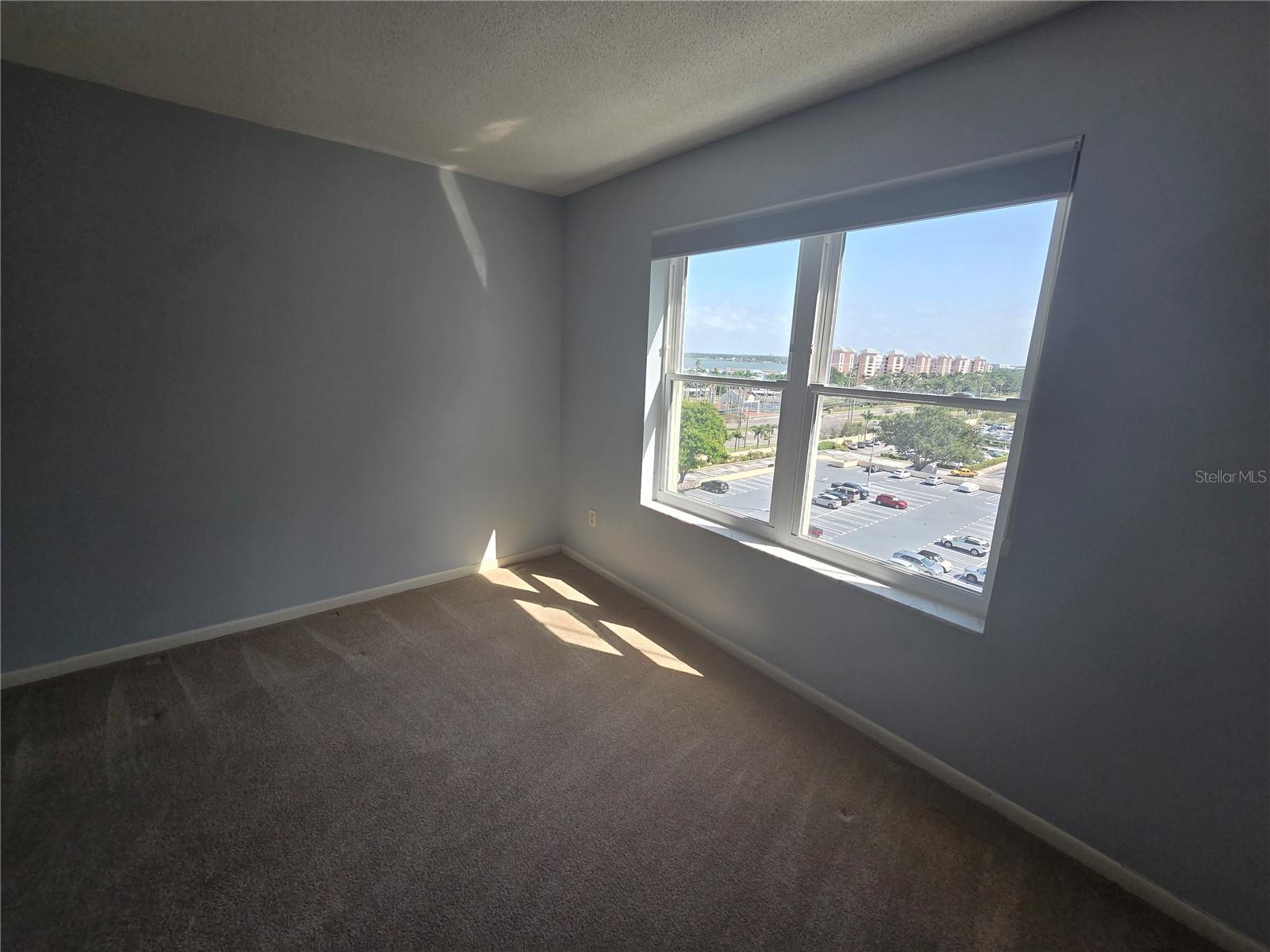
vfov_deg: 89.9
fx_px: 477
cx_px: 635
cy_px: 476
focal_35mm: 13
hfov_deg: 106.2
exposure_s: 1/338
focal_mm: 2.2
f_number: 2.2
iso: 50
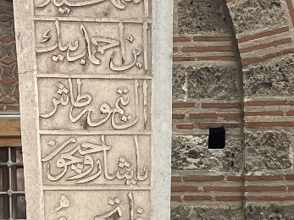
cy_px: 407
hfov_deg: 13.0
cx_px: 297
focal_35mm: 150
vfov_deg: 9.4
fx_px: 1274
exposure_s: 1/121
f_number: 1.6
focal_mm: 4.2
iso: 32
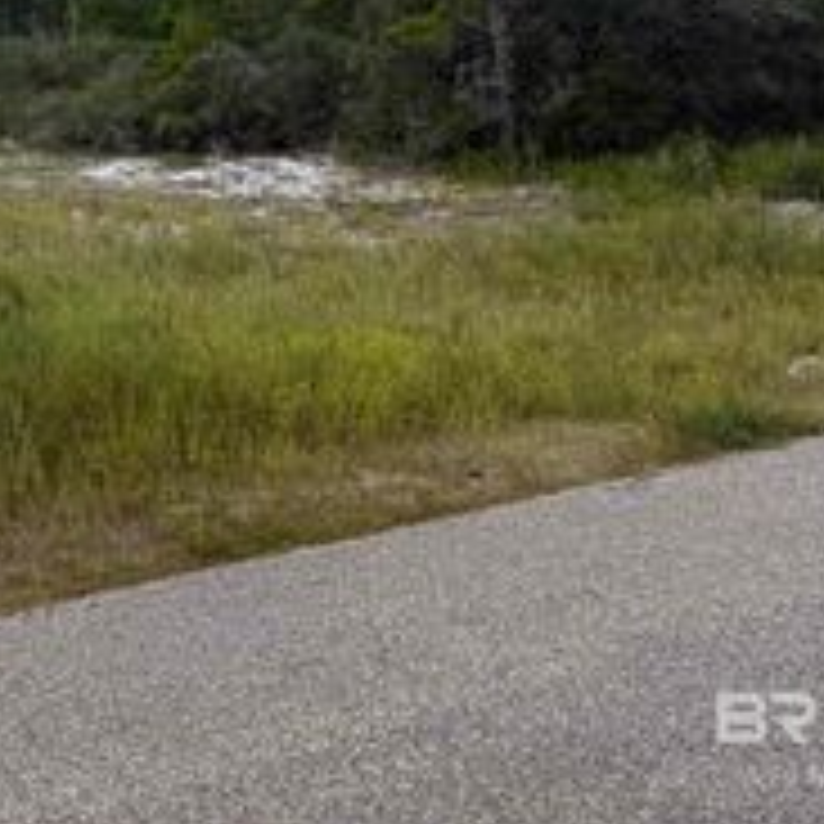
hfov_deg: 26.2
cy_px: 2
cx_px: -176
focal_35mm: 58
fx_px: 1562
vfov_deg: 27.8
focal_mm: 6.76
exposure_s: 1/6173
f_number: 1.78
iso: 80
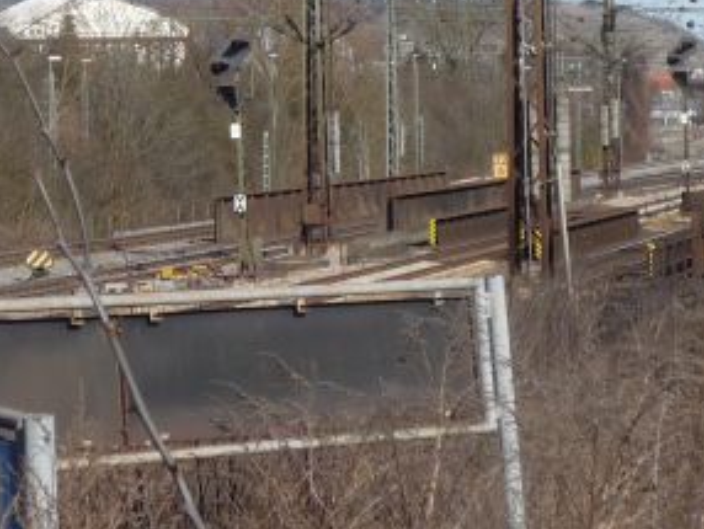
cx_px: 150
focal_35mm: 198
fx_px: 4030
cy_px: 189
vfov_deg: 7.5
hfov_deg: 10.0
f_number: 5.4
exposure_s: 1/400
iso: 100
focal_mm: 12.2
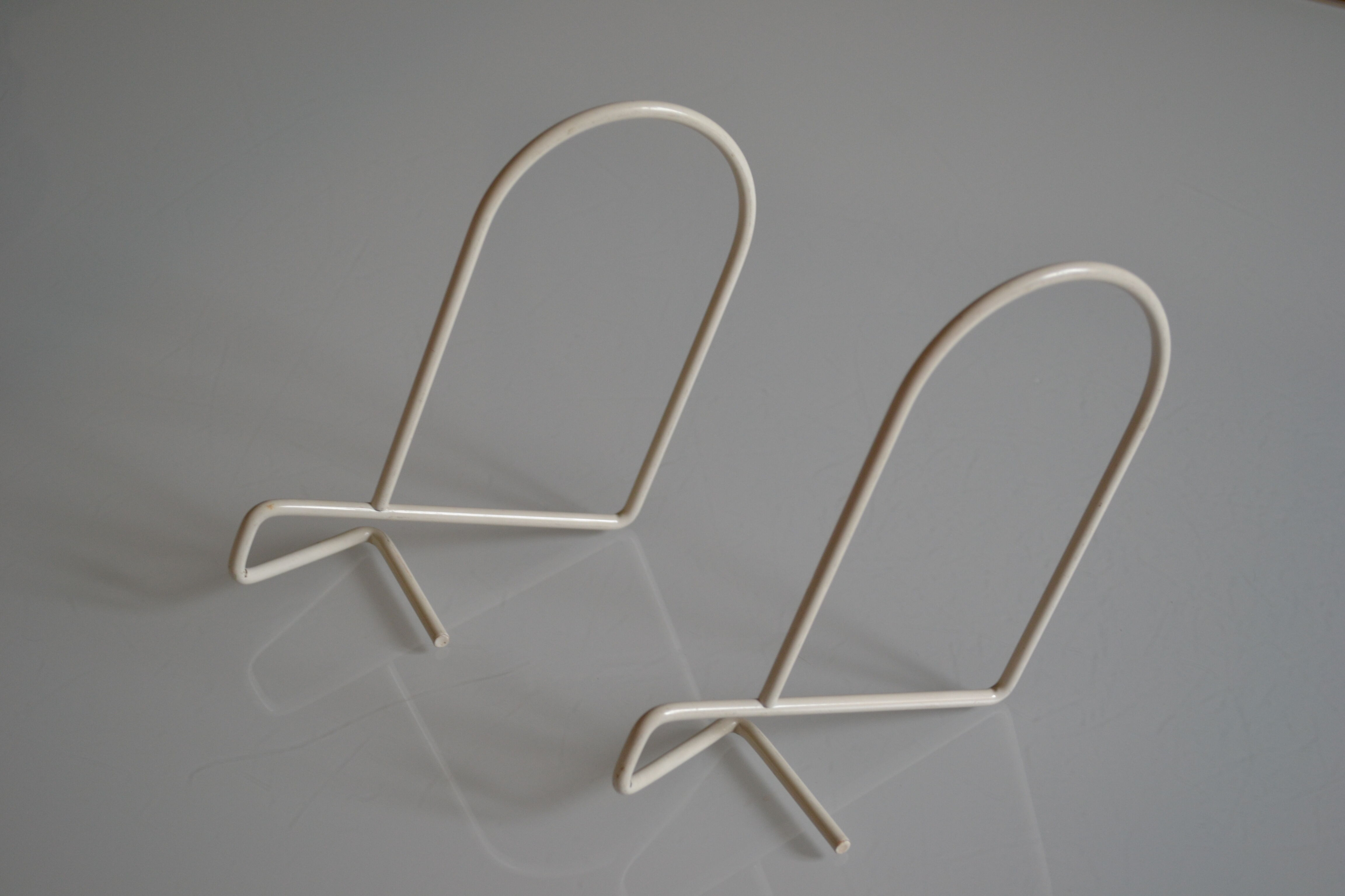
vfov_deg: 21.6
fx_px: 2354
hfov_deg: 31.9
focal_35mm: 63
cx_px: 672
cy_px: 448
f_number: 5.3
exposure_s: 1/40
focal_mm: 42
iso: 400
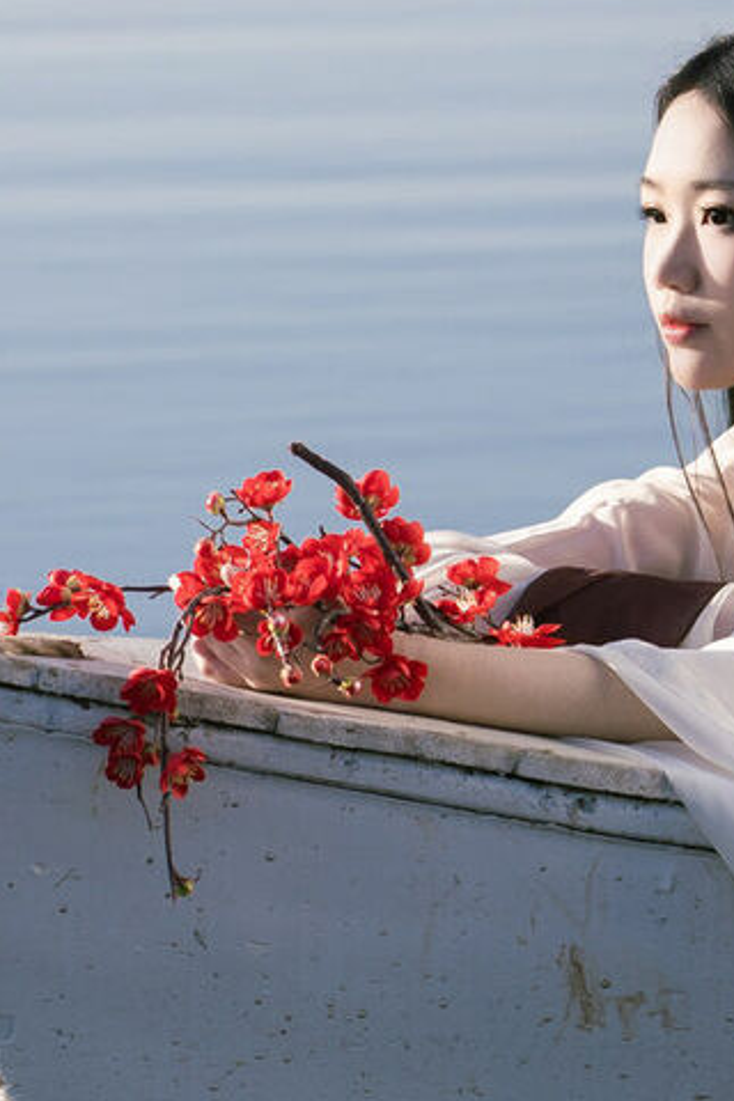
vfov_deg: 5.1
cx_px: 505
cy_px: 1237
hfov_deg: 3.4
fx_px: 12232
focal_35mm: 400
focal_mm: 123
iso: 200
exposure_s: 1/800
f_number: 5
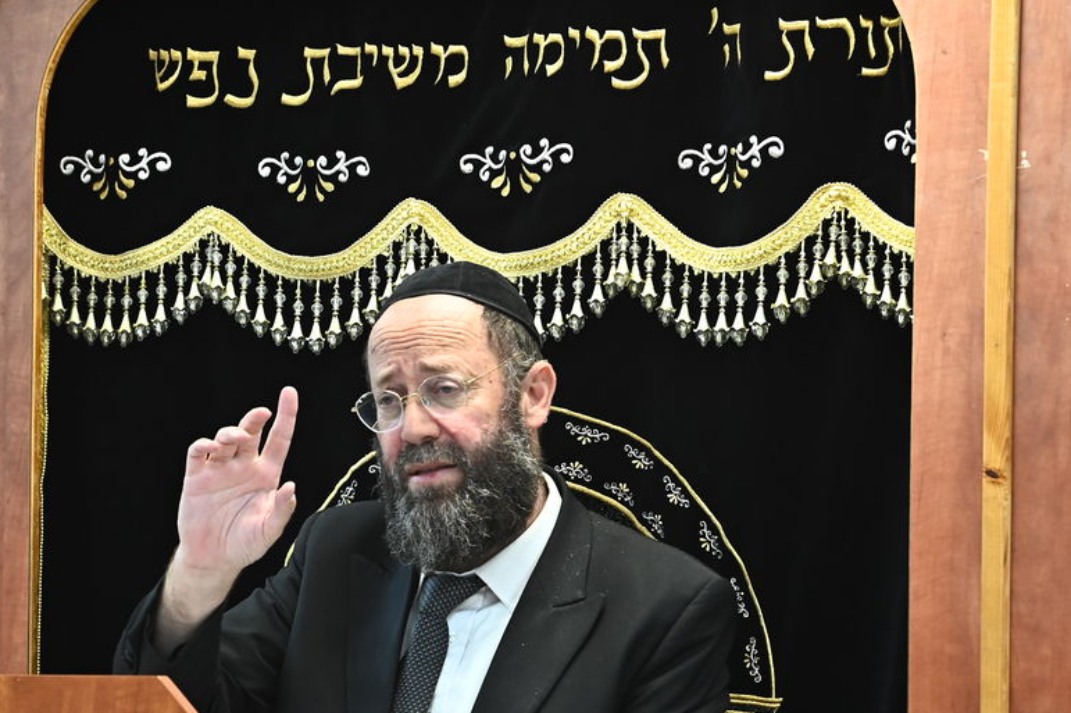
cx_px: 292
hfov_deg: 8.7
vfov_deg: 5.8
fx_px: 7016
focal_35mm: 236
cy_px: 489
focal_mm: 130
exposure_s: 1/160
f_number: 5.6
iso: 2000
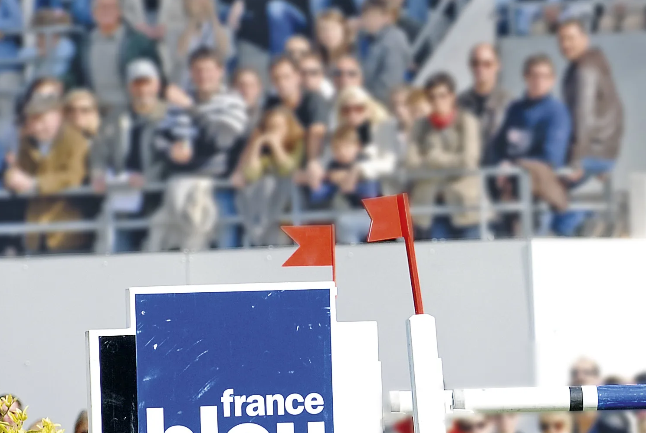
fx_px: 11912
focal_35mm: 663
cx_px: 790
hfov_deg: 3.1
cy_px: 275
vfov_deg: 2.1
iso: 160
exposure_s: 1/1250
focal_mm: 170
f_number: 3.5
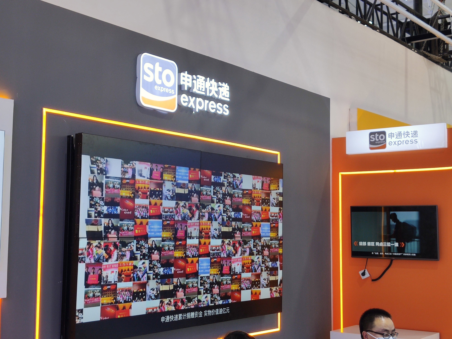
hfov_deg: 38.2
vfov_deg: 29.1
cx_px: 226
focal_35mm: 50
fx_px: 653
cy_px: 170
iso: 126
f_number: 1.75
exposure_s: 1/100
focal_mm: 4.75
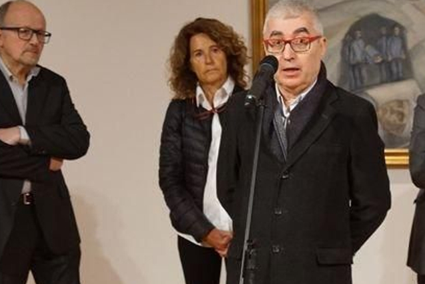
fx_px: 1157
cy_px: 237
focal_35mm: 98
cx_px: 370
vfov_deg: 13.9
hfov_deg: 20.5
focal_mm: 26
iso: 1250
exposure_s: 1/60
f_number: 2.8
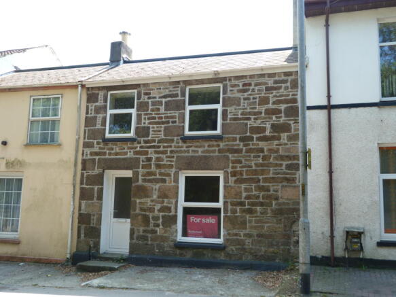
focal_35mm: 35
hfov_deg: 52.6
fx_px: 400
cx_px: 198
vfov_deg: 40.7
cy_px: 148
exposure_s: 1/125
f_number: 3.6
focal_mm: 6.3
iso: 80
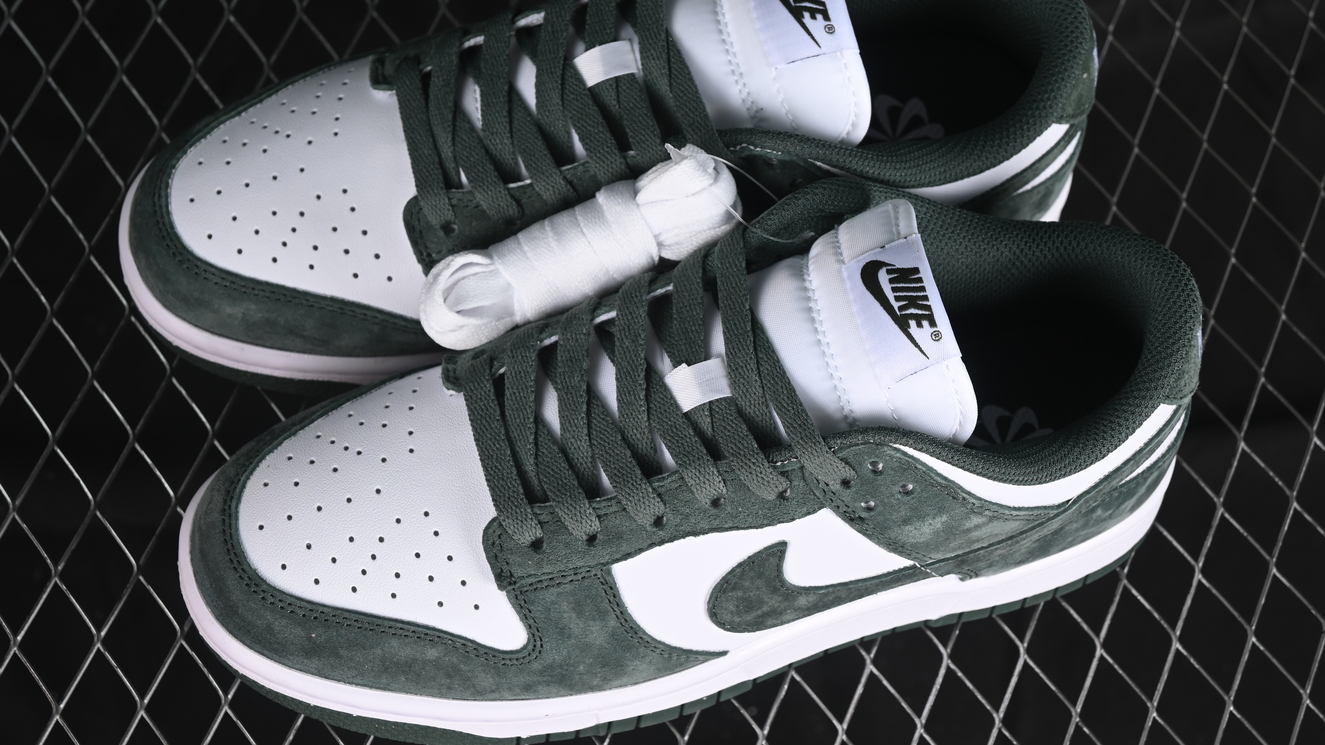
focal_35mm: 82
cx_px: 670
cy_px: 343
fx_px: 2881
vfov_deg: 14.7
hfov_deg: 25.9
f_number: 6.3
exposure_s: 1/60
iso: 160
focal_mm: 50
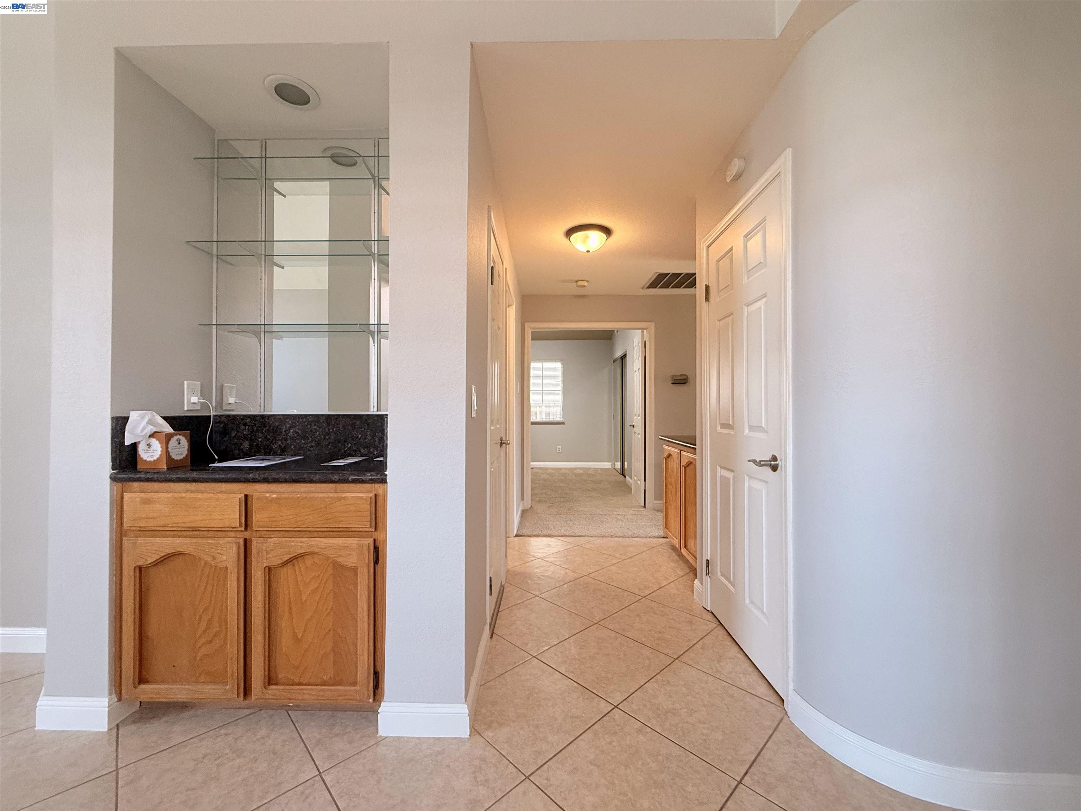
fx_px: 437
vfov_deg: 85.7
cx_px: 540
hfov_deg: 102.1
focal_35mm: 14
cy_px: 406
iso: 320
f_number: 2.2
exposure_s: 1/120
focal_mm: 2.22
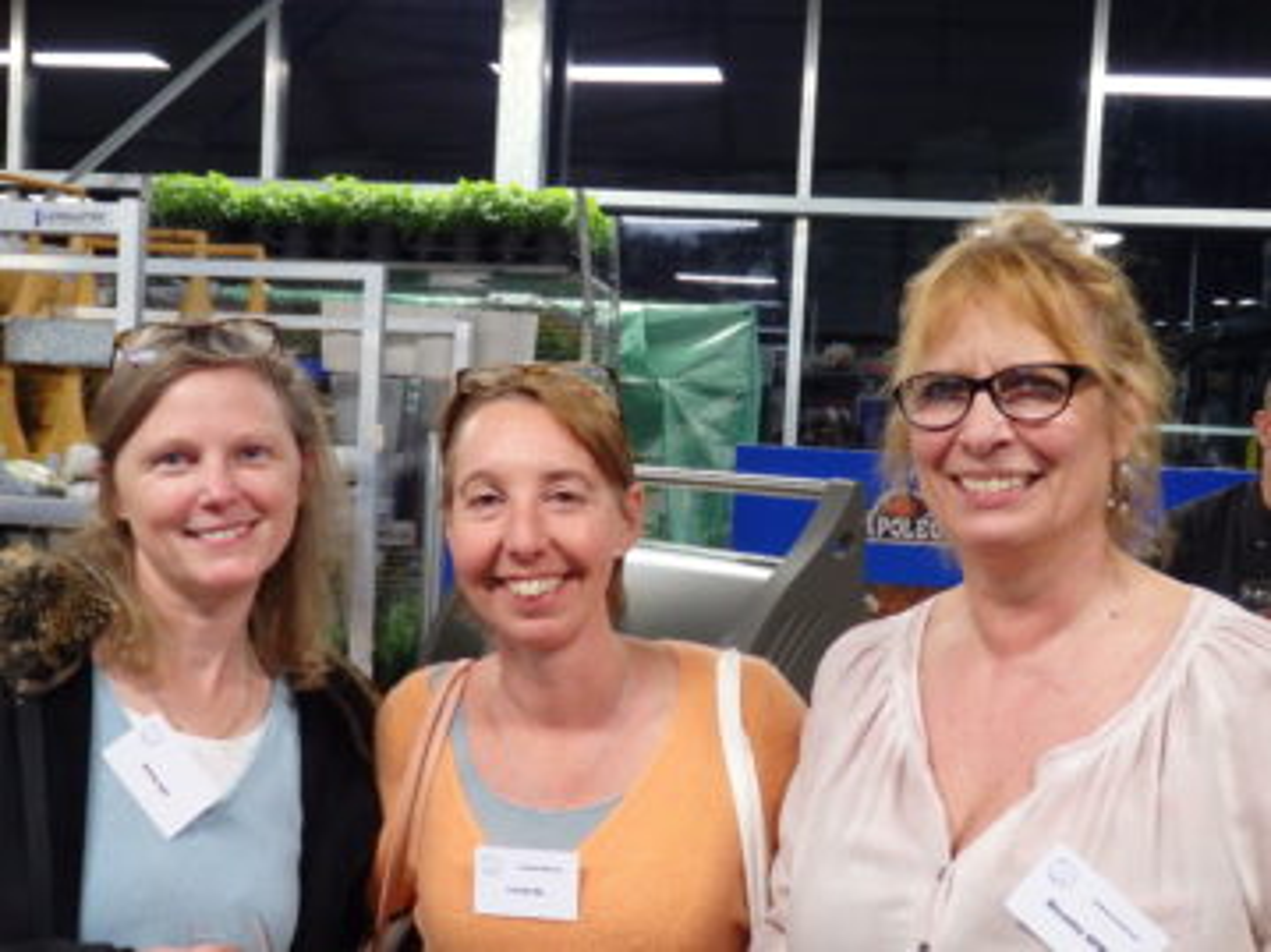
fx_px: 1468
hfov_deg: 46.8
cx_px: 636
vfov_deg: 35.9
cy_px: 476
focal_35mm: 40
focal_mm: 7.3
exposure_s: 1/30
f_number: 3.7
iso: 1000
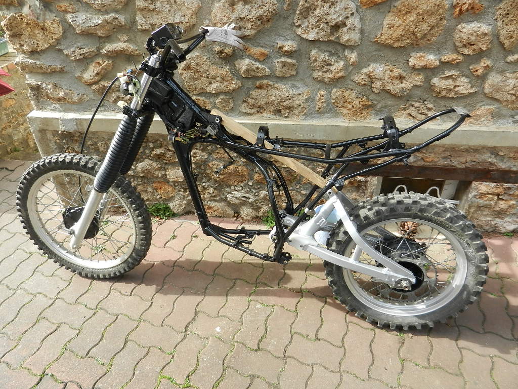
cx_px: 259
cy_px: 194
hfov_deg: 69.4
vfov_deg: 54.9
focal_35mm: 25
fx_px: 374
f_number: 3.5
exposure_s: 1/200
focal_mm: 4.5
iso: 160
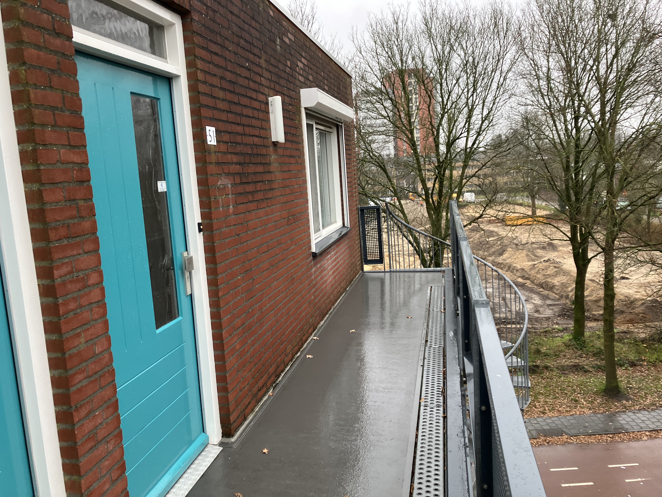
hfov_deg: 63.4
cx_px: 331
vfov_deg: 49.7
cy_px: 248
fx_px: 535
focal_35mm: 28
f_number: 1.8
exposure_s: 1/121
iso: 80
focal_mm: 3.99
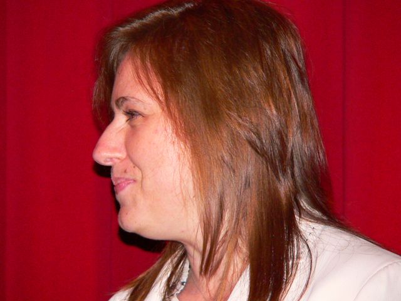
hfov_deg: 4.9
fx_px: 4680
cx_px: 200
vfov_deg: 3.7
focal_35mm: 404
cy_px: 150
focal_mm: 67.3
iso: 400
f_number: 2.8
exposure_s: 1/60
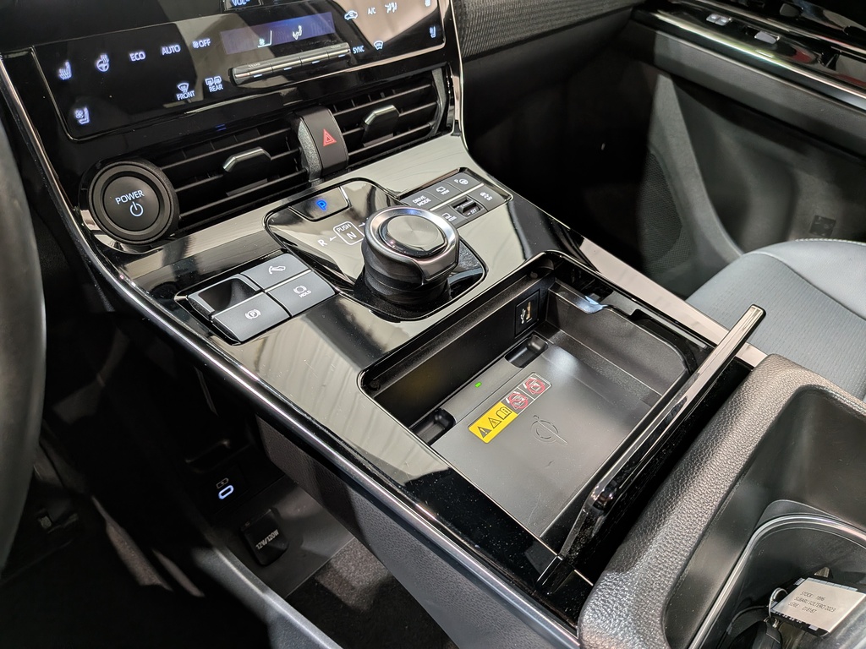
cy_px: 324
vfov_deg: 56.8
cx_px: 433
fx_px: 600
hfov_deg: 71.6
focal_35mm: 24
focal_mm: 4.53
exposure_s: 1/23.1
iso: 25
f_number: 1.7
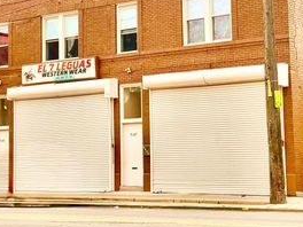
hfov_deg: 21.5
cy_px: 53
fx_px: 797
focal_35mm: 91
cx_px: 125
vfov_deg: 16.1
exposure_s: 1/7874
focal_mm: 6.76
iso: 100
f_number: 1.78
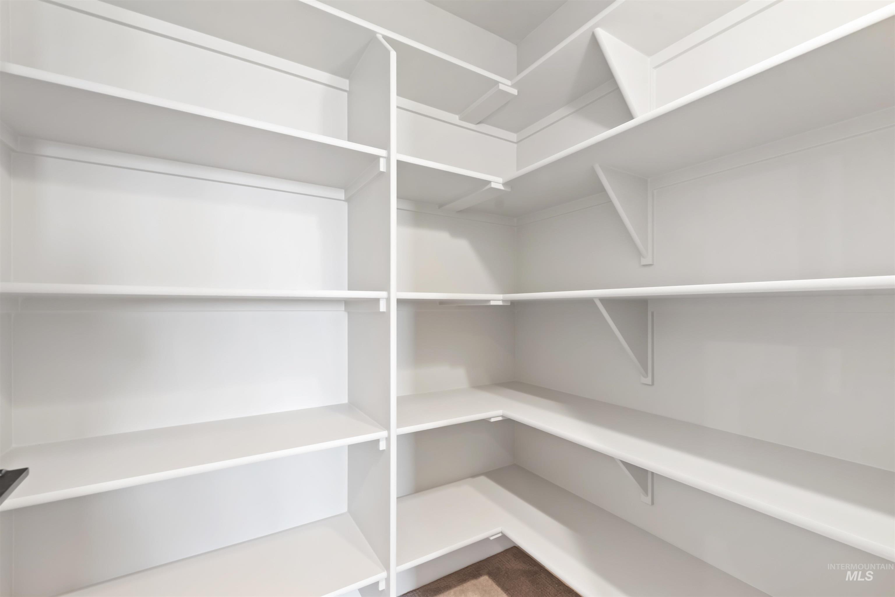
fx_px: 373
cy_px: 298
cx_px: 448
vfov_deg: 77.4
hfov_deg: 100.4
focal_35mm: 15
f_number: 6.3
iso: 320
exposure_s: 1/2.5
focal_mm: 15
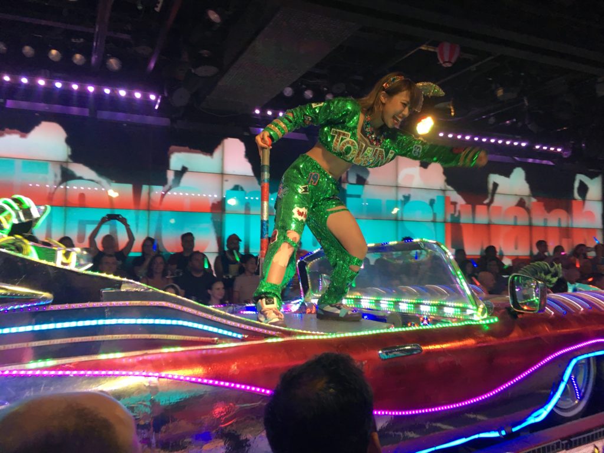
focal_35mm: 29
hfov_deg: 61.7
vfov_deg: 48.2
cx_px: 302
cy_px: 226
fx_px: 506
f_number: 2.2
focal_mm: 4.15
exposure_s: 1/30
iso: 32
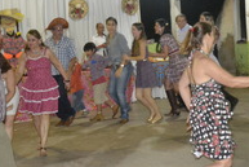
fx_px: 533
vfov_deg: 17.6
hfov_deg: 26.2
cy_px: 40
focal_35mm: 77
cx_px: 161
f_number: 3.5
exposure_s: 1/60
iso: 3200
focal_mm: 20
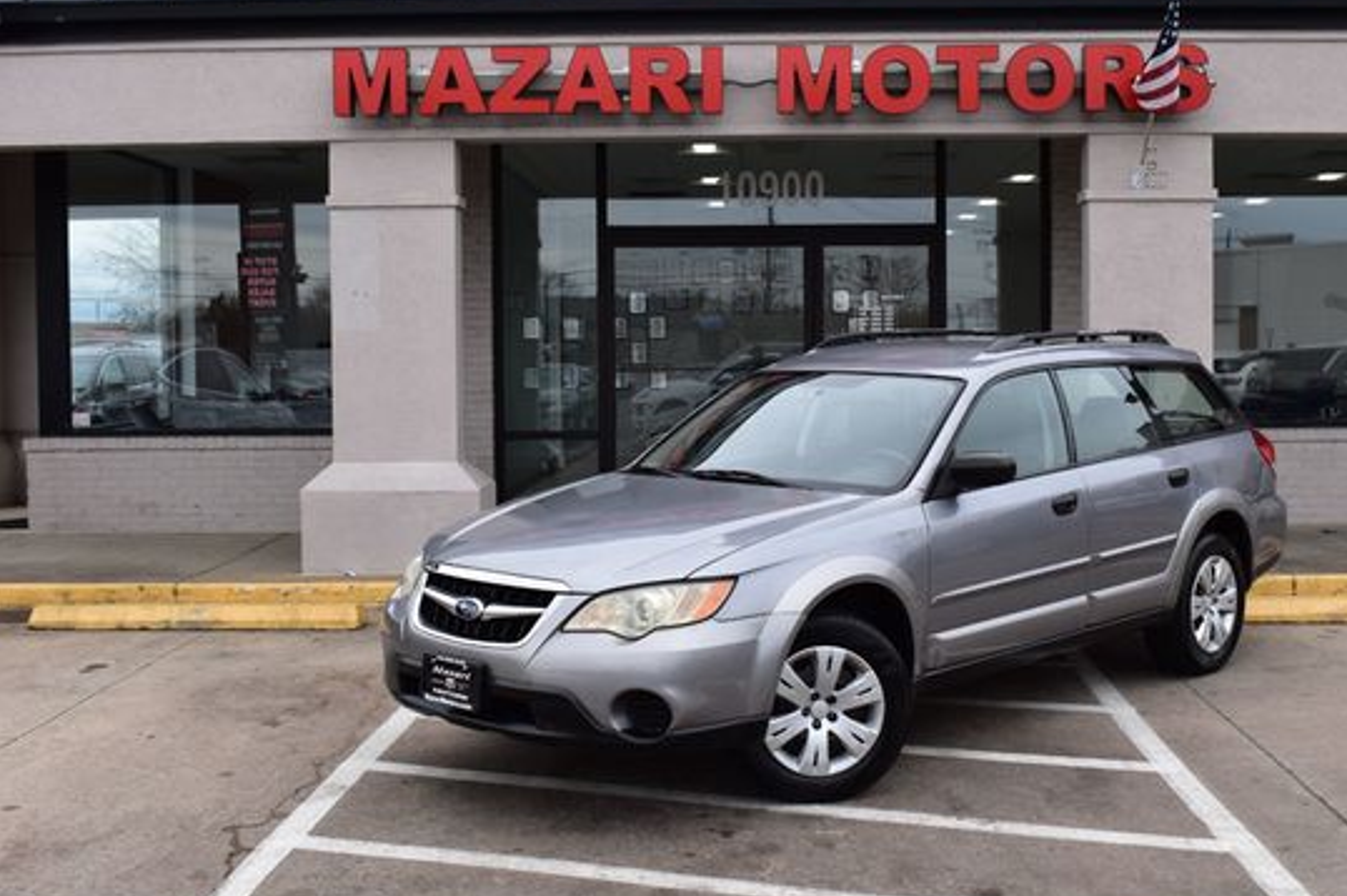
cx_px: 756
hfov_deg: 43.9
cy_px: 420
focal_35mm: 45
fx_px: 1667
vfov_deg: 30.1
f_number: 10
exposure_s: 1/320
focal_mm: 25
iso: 400
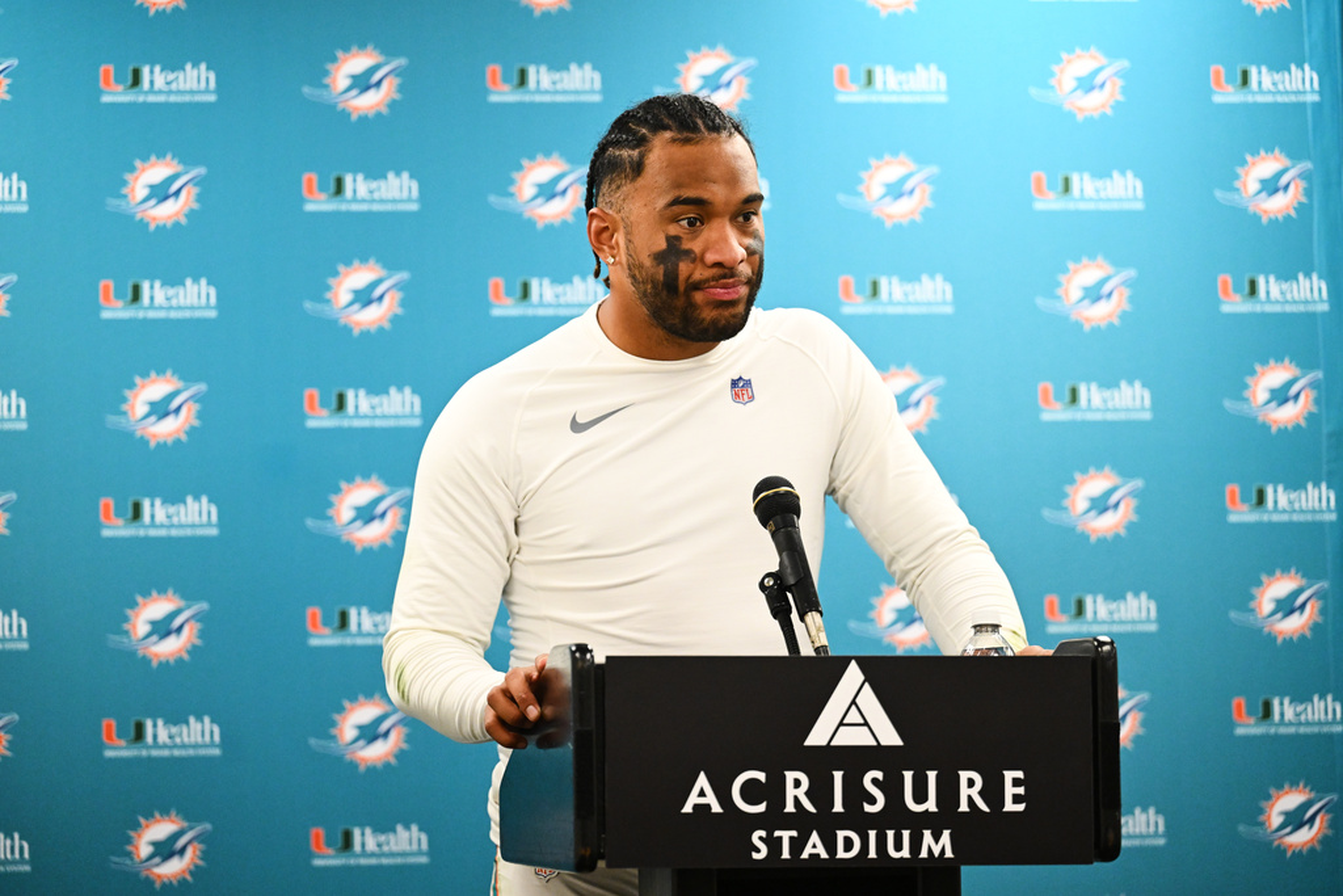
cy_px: 448
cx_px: 672
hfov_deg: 17.1
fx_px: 4477
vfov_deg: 11.4
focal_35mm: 120
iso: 4000
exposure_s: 1/1000
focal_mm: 120
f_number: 2.8
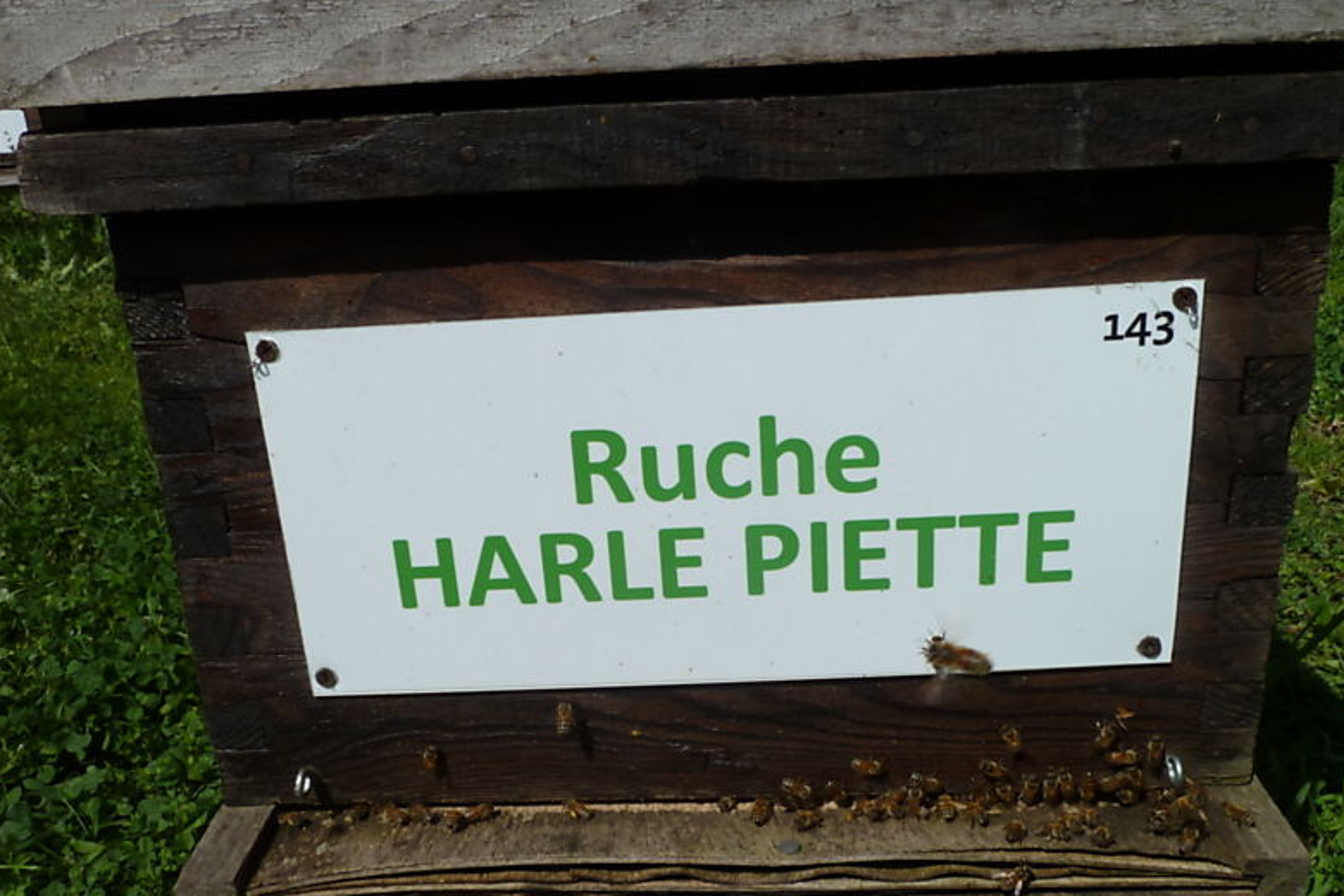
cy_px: 503
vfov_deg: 41.0
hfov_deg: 58.7
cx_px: 674
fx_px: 1195
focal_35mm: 32
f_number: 5.6
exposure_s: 1/800
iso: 80
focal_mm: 5
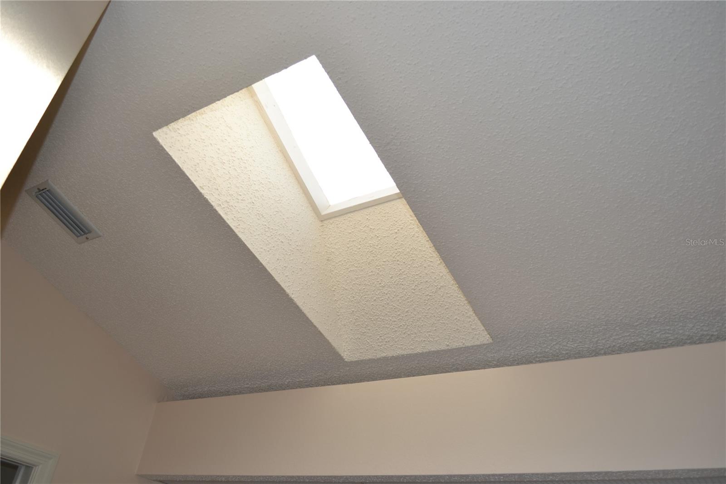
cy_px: 242
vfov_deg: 43.6
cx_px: 363
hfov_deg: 61.9
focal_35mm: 30
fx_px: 605
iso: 110
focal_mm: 20
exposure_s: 1/125
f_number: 4
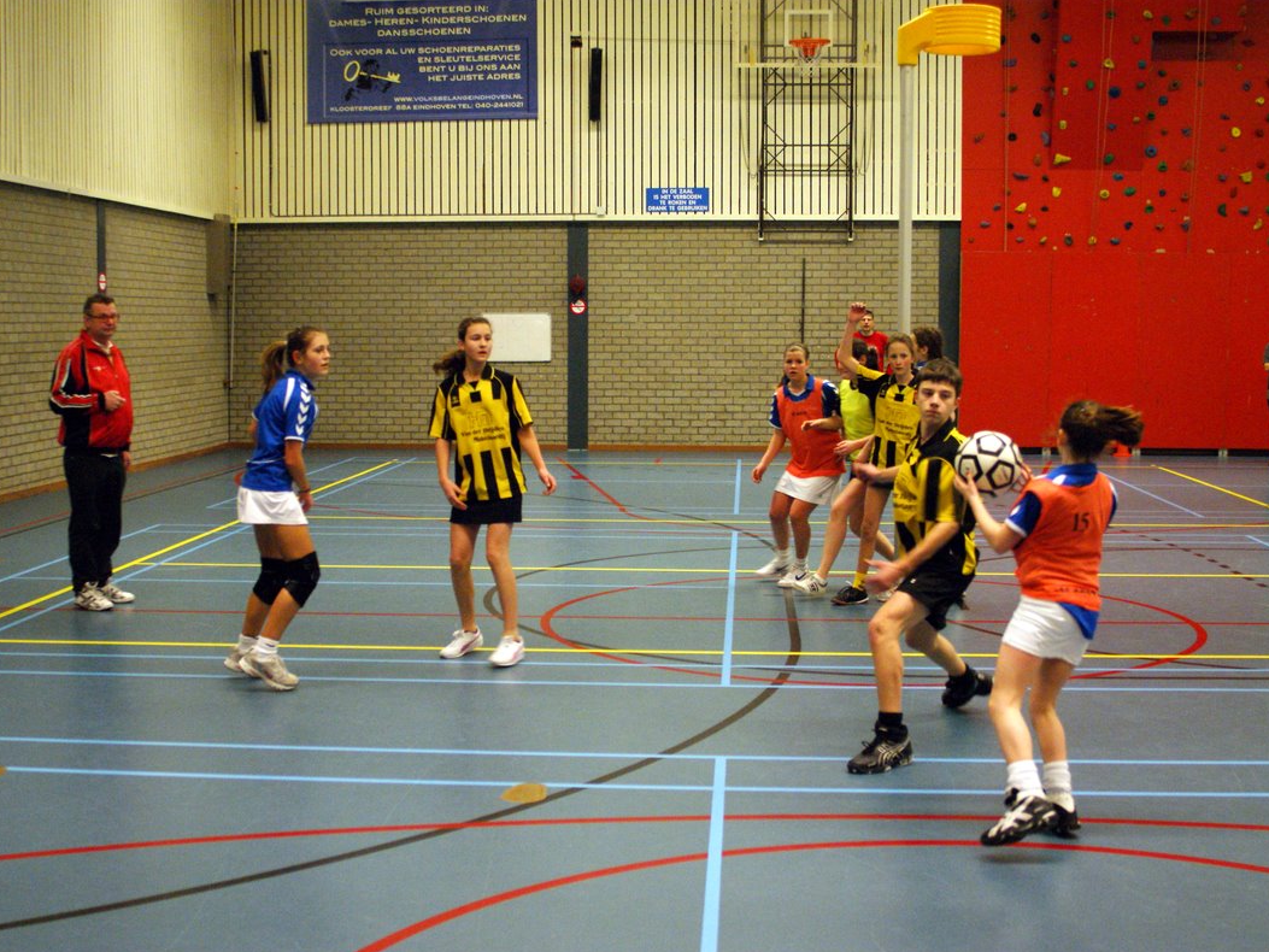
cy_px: 475
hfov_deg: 41.2
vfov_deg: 31.5
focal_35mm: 46
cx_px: 599
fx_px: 1687
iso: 1600
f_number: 2.8
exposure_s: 1/125
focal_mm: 28
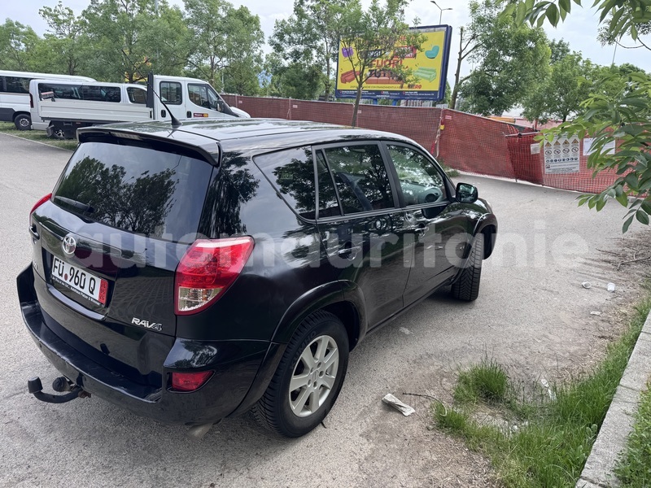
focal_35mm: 24
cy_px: 244
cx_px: 326
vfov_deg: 56.8
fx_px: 451
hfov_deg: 71.6
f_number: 1.78
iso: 80
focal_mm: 6.76
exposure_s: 1/1261
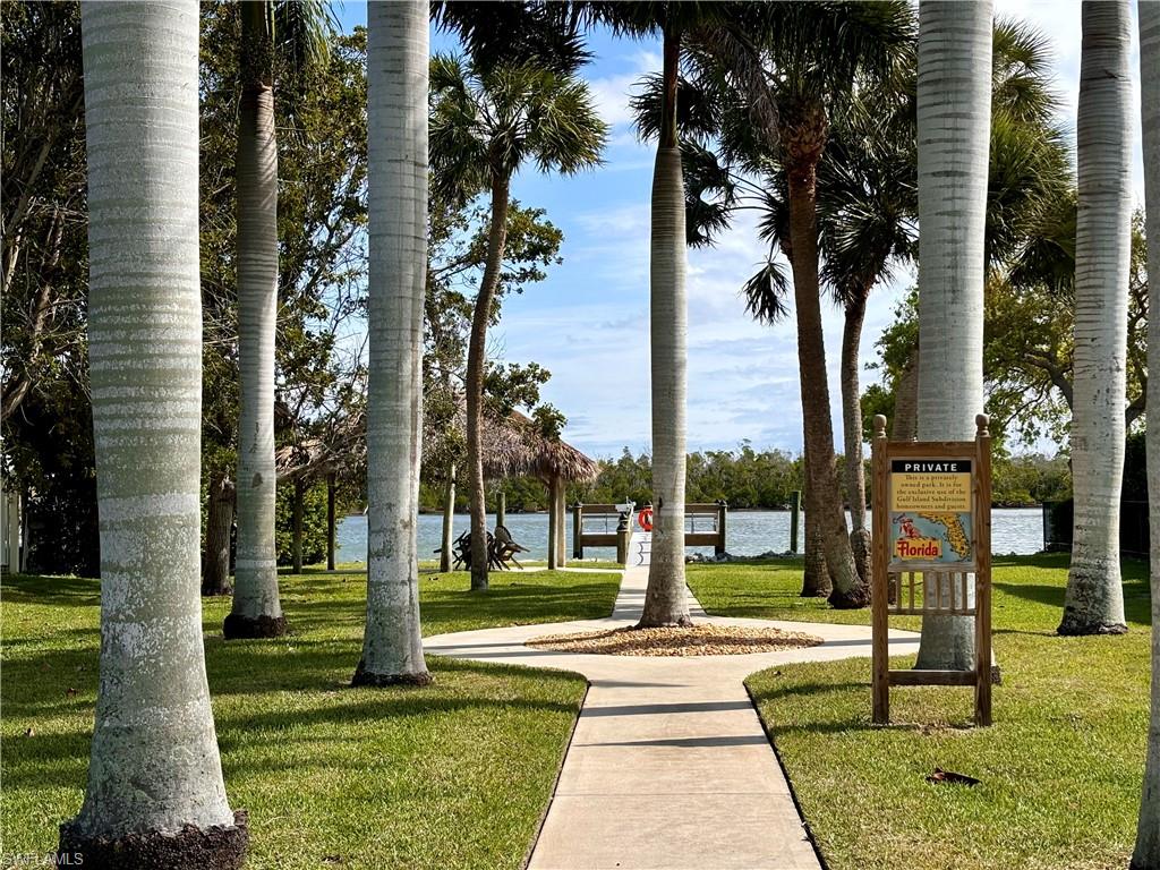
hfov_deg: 36.8
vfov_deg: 28.0
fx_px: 1743
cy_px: 435
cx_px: 580
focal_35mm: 52
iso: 40
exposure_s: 1/2933
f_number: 1.6
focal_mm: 5.96
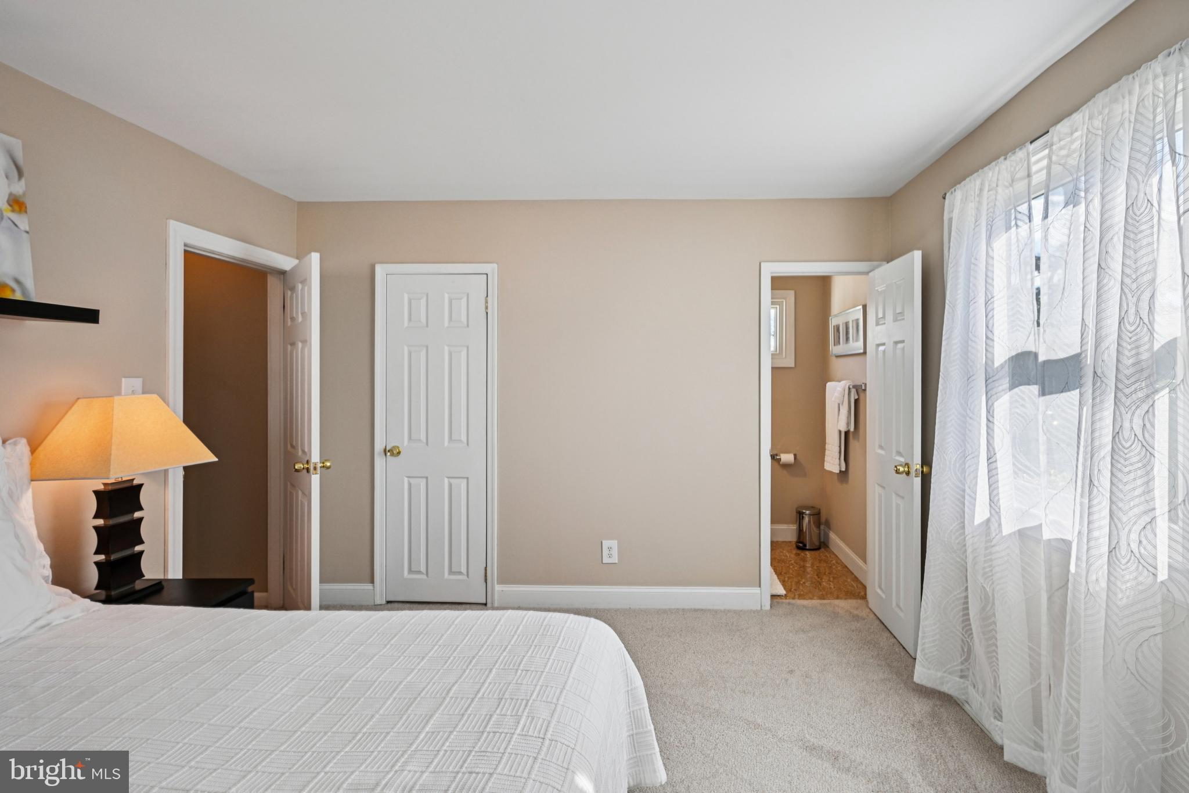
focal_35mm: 16
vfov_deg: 73.7
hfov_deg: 96.7
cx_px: 594
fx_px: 528
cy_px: 396
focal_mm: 16
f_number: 8
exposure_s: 1/100
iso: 400
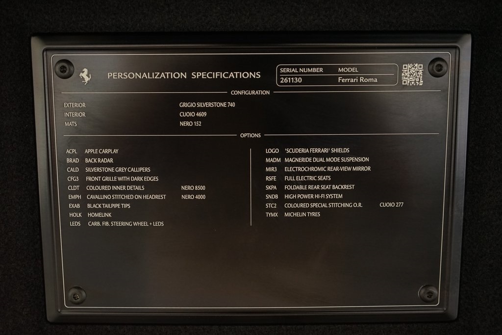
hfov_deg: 41.9
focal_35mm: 47
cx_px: 251
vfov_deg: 28.7
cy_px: 168
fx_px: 655
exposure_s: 1/40
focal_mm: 47
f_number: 5.6
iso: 2500
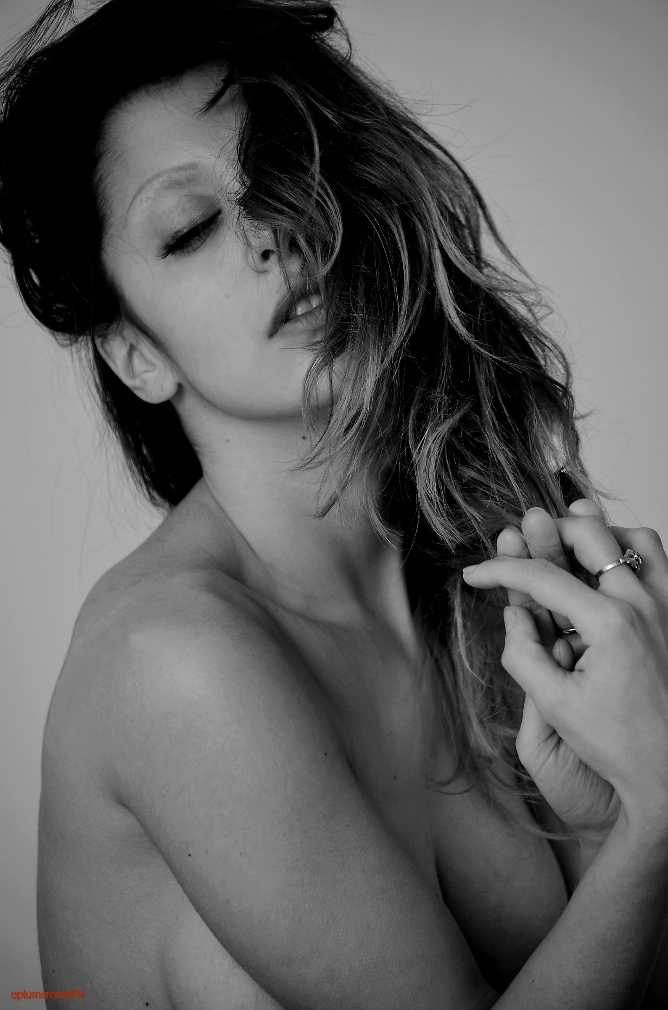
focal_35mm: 180
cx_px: 334
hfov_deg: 7.6
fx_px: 5034
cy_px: 505
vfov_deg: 11.4
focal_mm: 120
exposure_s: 1/80
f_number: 4.8
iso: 160
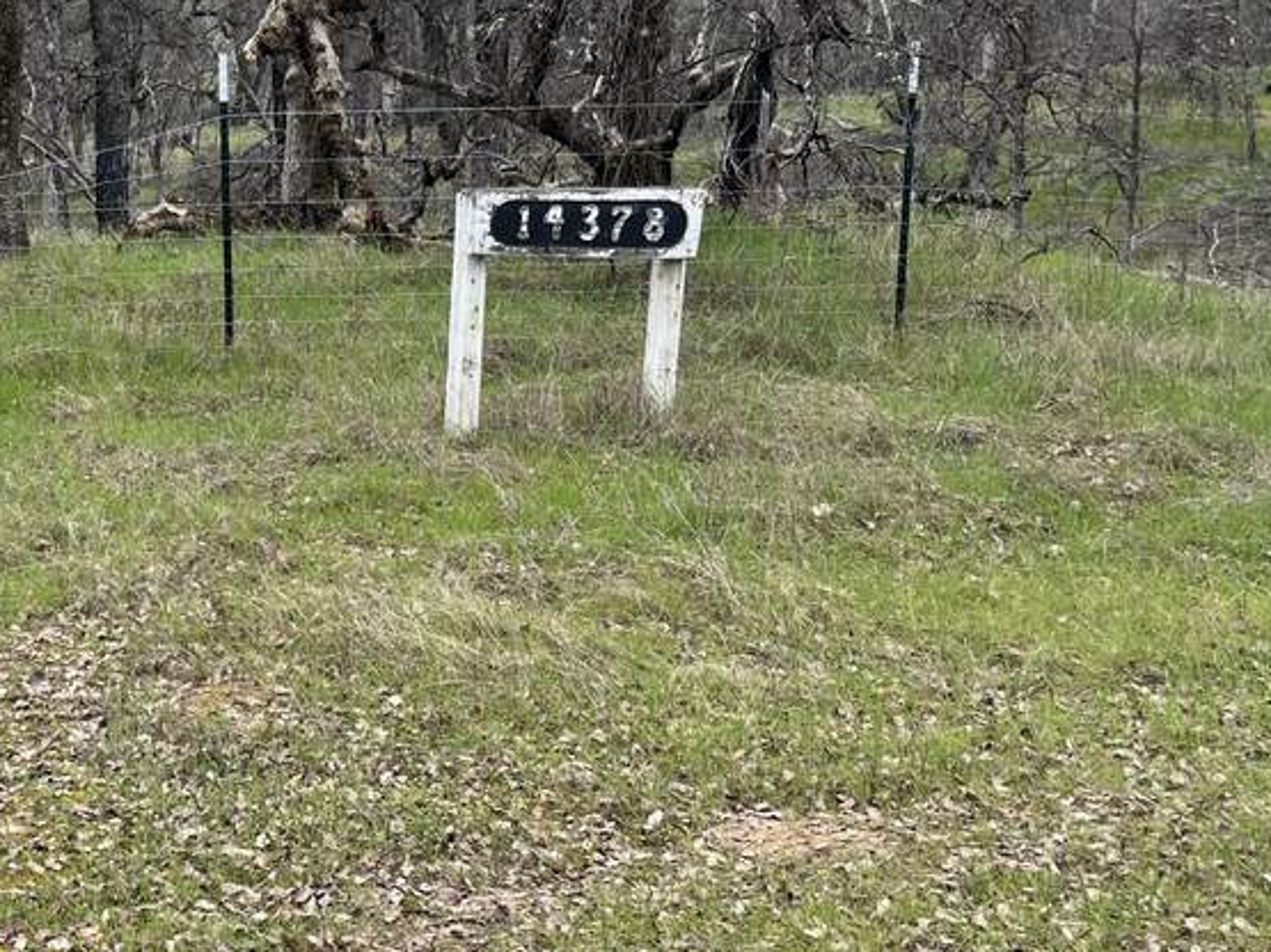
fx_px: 2203
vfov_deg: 24.3
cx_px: 158
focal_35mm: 60
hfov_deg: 30.9
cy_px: 357
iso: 40
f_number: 1.6
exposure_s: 1/189
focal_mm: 5.1
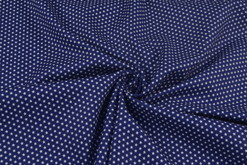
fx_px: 370
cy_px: 82
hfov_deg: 36.9
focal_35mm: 54
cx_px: 124
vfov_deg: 25.1
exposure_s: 1/15
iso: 100
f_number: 8
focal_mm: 36
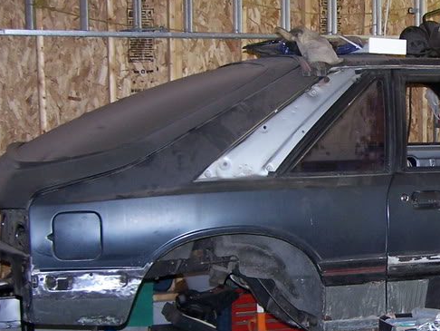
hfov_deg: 23.4
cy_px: 236
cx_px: 435
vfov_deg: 18.4
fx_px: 1017
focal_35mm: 80
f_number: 2.8
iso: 140
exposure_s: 1/60
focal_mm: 6.3
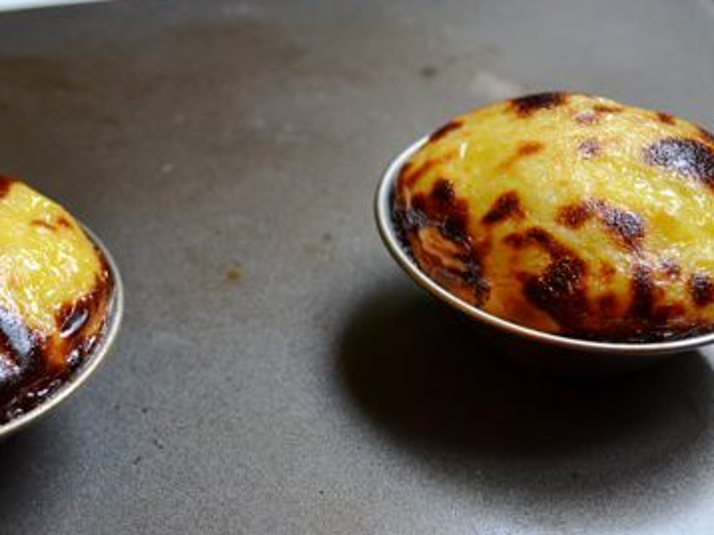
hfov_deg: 28.7
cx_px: 218
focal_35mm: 67
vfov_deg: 21.9
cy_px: 333
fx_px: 1381
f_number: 4.2
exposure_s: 1/60
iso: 800
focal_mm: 26
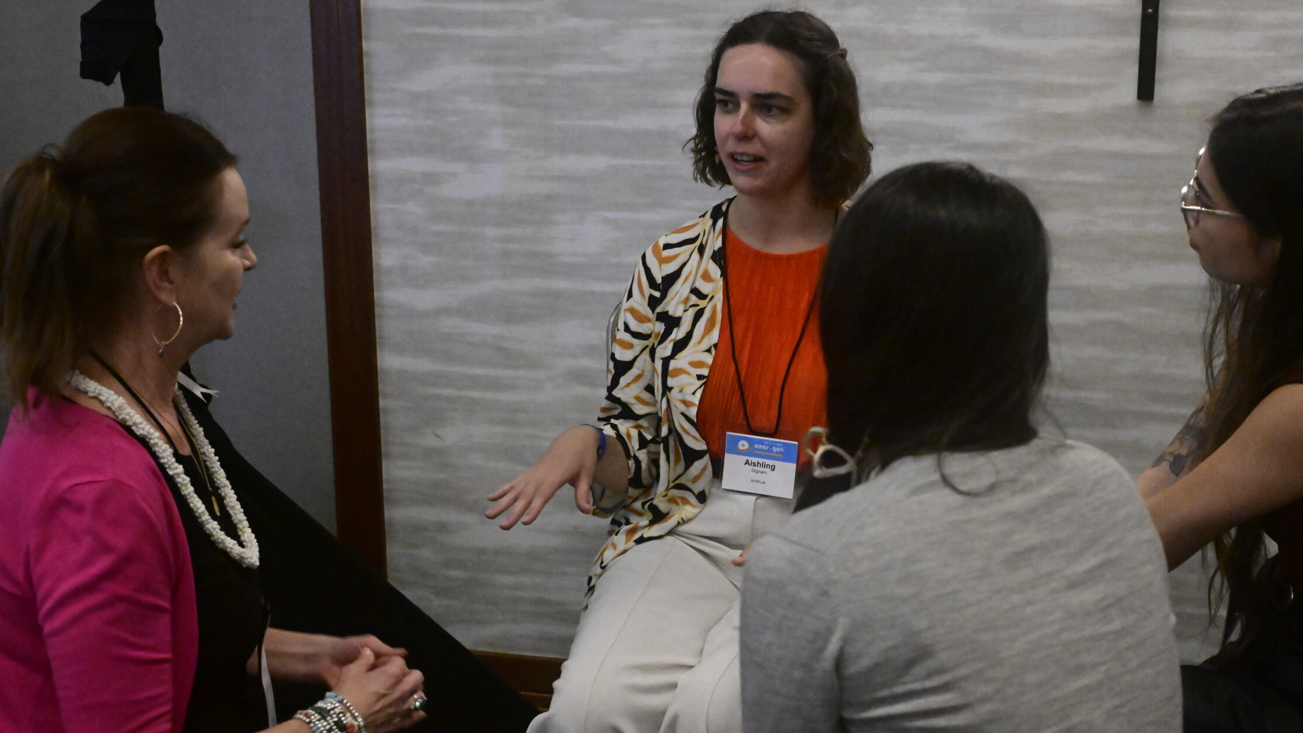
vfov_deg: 20.7
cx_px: 713
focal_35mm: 58
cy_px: 380
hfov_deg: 36.0
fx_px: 2004
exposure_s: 1/125
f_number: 5.6
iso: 16000
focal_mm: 48
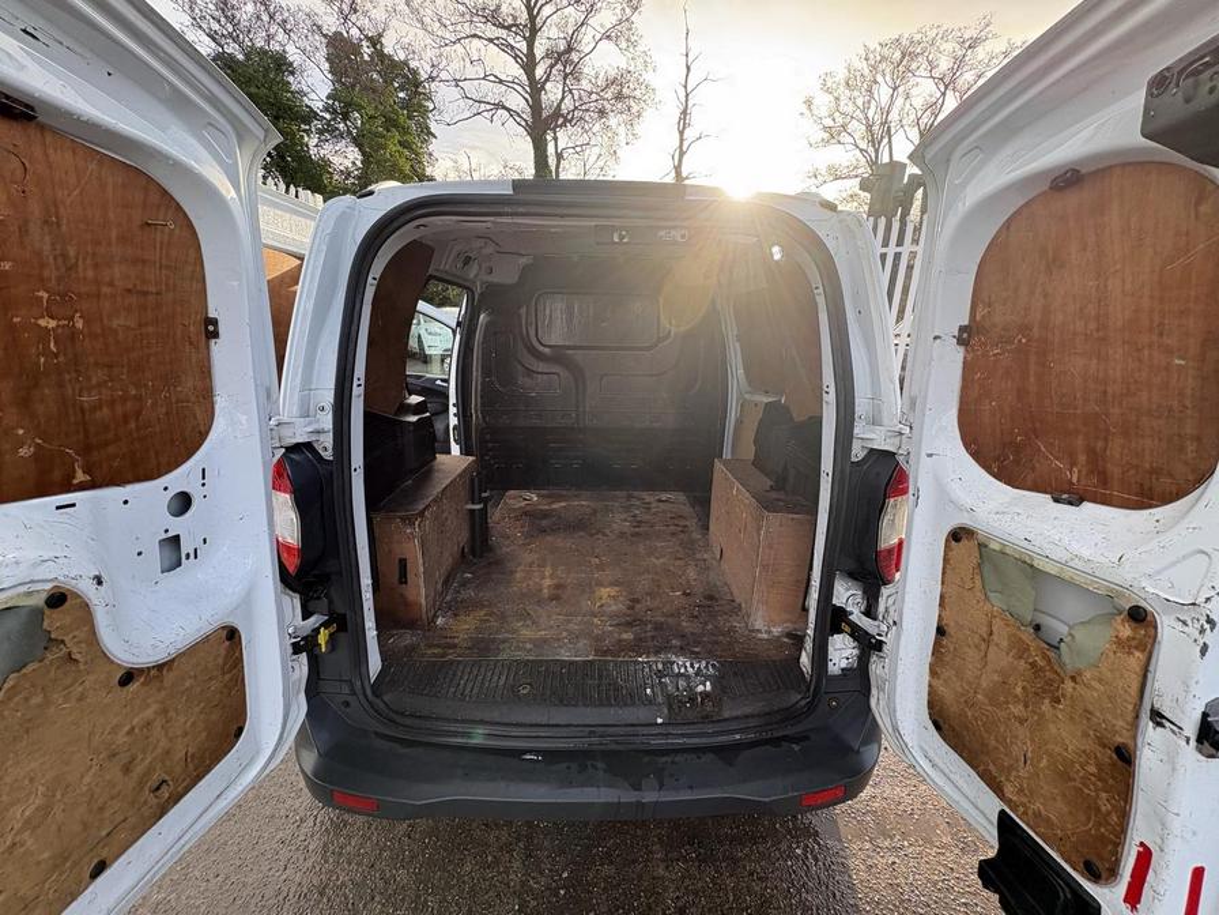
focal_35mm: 14
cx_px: 610
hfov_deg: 102.1
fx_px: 493
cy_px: 458
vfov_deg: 85.7
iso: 40
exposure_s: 1/193
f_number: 2.2
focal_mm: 2.22
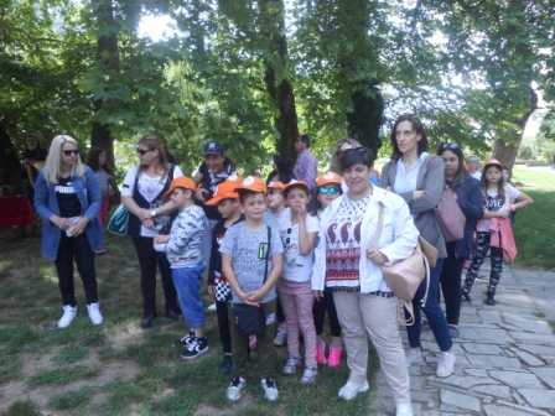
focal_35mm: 26
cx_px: 278
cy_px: 208
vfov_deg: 53.1
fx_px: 417
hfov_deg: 67.3
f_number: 3.5
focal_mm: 4.6
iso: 80
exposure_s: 1/100
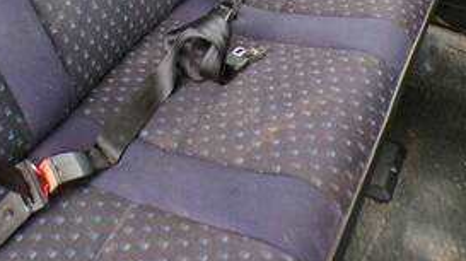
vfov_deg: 24.7
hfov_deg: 44.2
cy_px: 0
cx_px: 172
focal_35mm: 46
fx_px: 568
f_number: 3
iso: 624
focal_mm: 4.3
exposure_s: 1/17
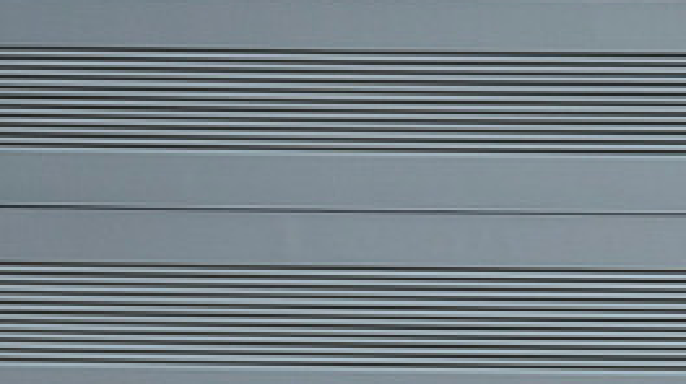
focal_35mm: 95
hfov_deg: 22.0
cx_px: 592
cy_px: 630
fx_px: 1727
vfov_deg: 12.0
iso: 25
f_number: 1.8
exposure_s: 1/2000
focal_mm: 5.4
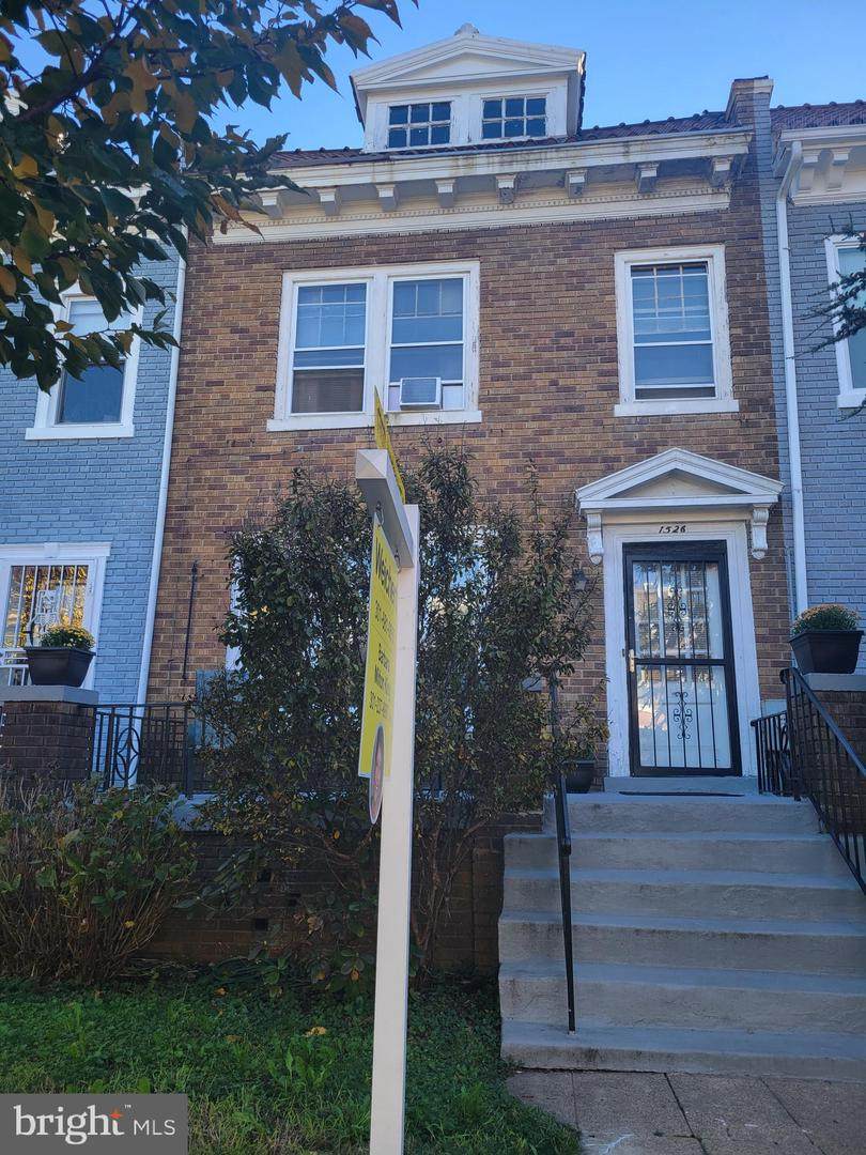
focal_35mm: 26
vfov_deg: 67.3
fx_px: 867
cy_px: 578
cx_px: 433
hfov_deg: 53.1
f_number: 1.8
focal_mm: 5.4
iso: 40
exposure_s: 1/283
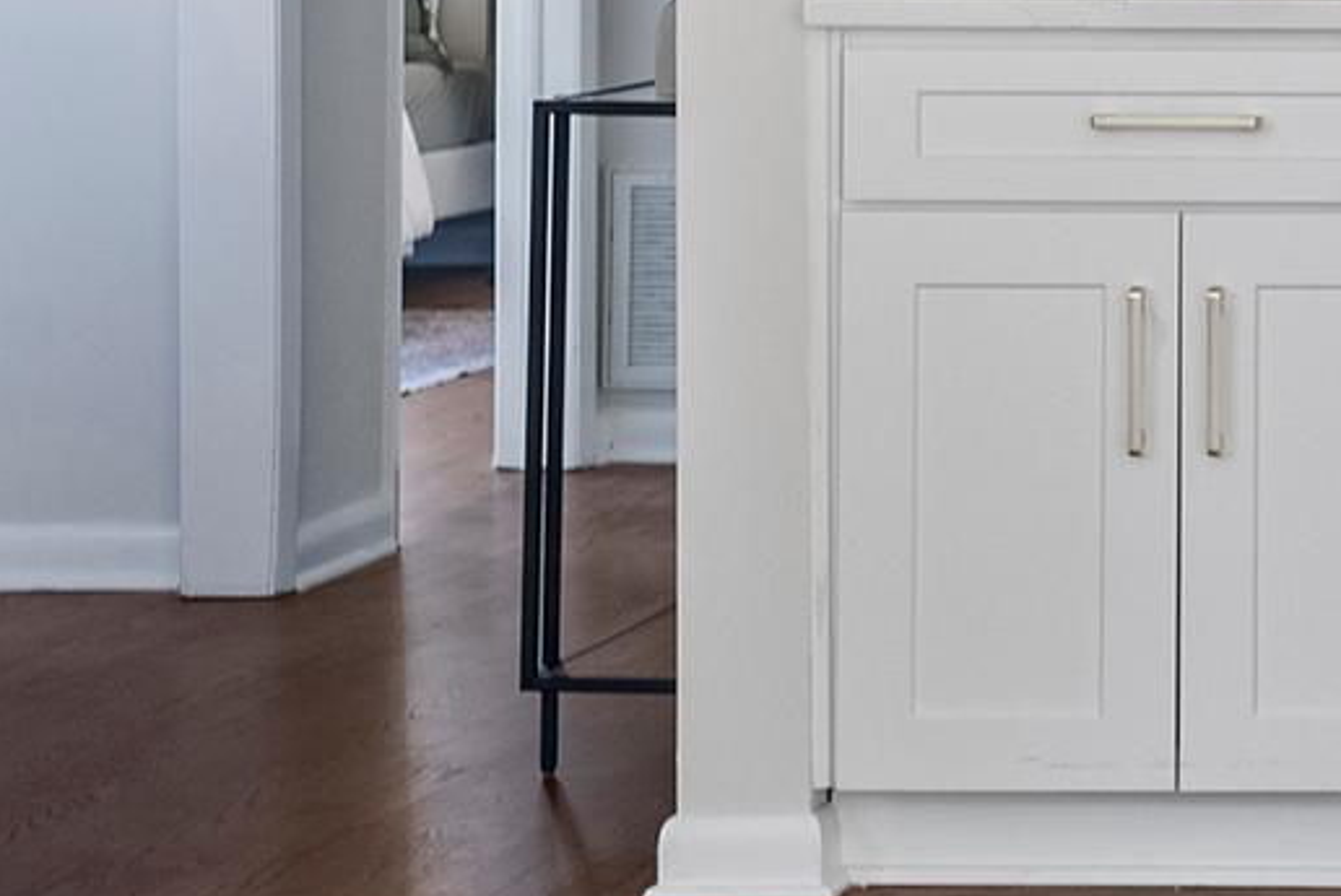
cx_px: 2277
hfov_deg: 13.8
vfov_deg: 10.0
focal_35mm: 135
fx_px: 5033
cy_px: -205
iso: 800
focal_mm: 34
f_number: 8
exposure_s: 1/5
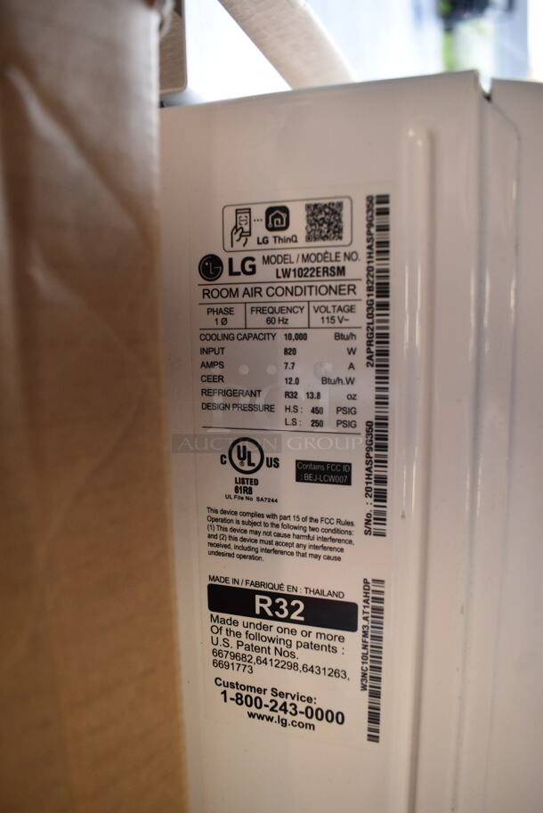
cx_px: 272
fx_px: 610
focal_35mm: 27
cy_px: 406
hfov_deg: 48.0
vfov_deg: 67.3
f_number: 4.5
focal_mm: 18
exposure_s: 1/60
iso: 800
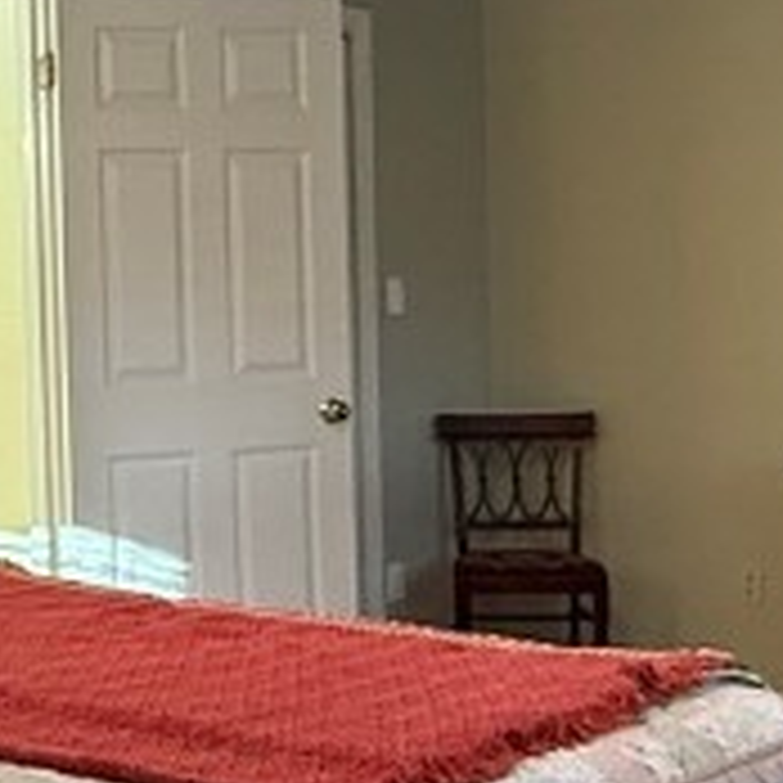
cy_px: 374
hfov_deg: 23.0
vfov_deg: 23.7
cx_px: 58
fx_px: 1868
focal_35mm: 73
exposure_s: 1/60
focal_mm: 2.22
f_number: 2.2
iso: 640
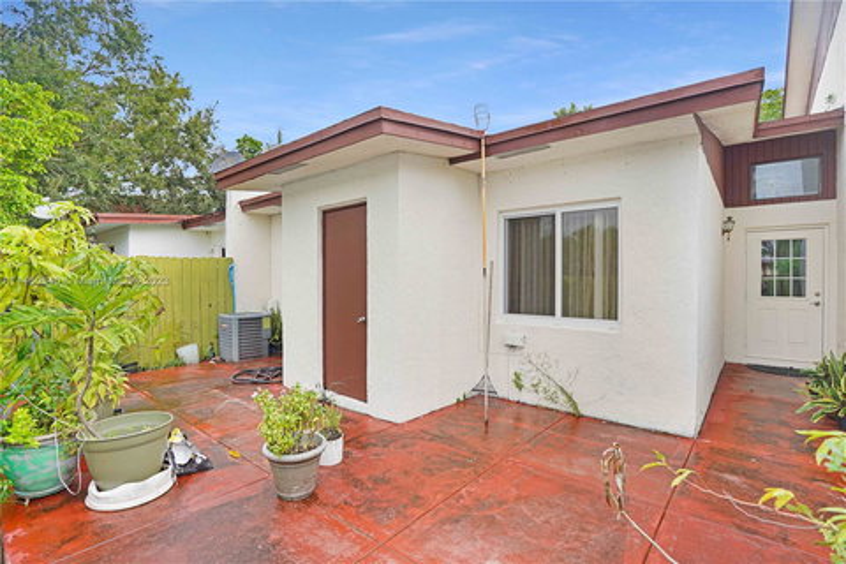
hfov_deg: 96.7
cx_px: 423
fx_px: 376
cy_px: 282
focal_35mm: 16
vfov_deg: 73.7
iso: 100
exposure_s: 1/500
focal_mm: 16
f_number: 4.5
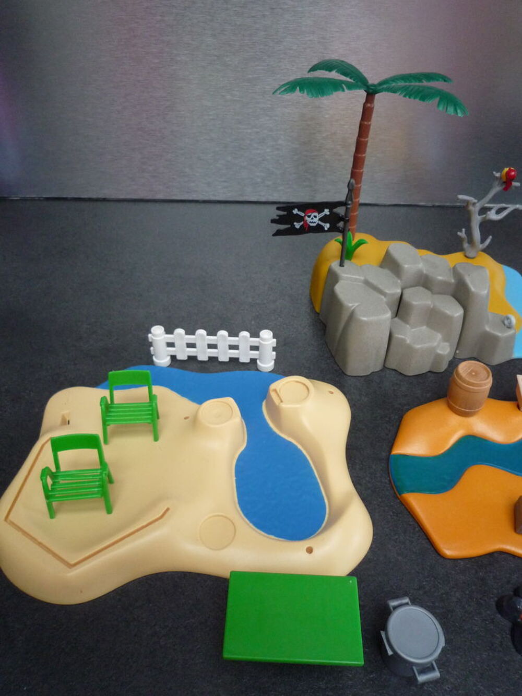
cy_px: 348
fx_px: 503
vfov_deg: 69.4
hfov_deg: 54.9
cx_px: 261
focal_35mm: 25
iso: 320
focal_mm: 4.4
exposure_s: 1/30
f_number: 2.8
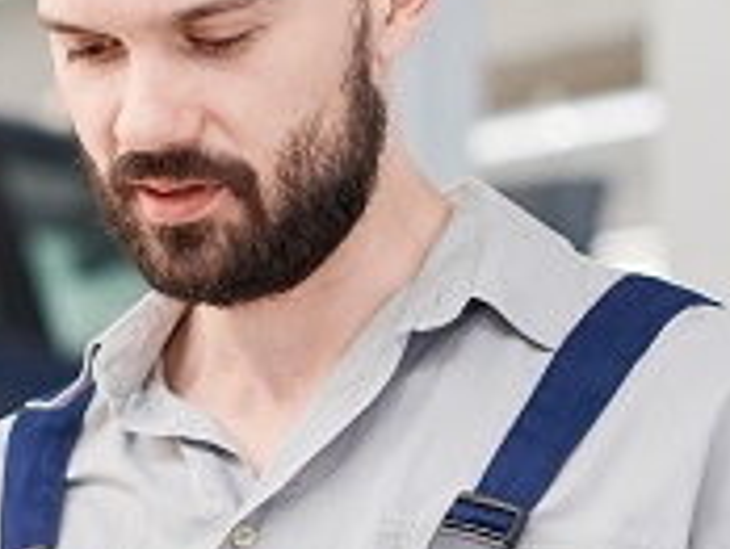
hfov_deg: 9.0
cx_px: -40
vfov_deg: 6.7
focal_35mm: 219
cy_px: 748
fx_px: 4625
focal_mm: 50
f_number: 2.5
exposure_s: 1/160
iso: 640
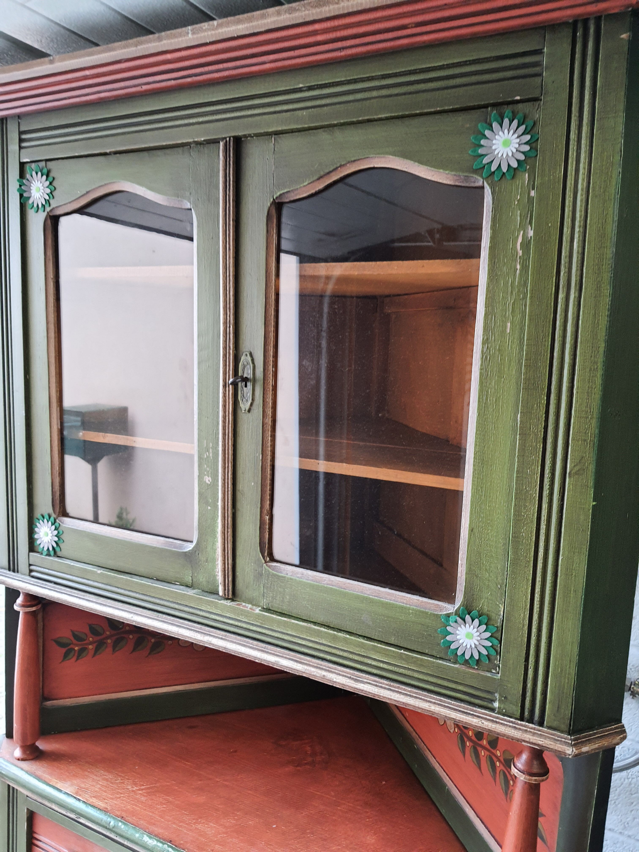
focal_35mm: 26
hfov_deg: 53.1
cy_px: 426
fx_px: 640
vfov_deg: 67.3
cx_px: 320
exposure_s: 1/40
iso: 250
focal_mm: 4.32
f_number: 1.7
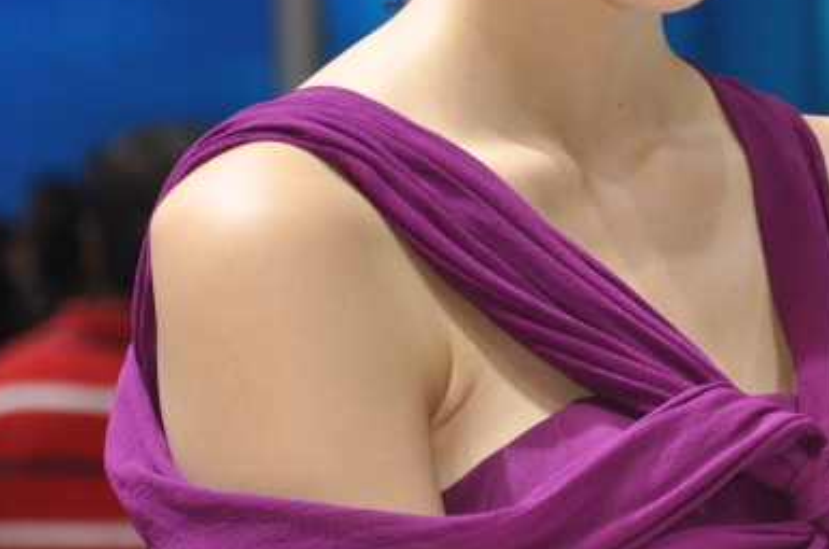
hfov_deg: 4.9
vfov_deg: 3.3
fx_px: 9636
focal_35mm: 419
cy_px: -60
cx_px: 1014
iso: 400
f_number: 5.6
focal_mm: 105
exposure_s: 1/200
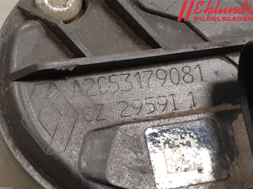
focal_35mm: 26
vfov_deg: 53.1
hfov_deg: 67.3
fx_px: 190
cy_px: 94
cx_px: 126
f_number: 1.7
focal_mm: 3.93
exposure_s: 1/50
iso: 200
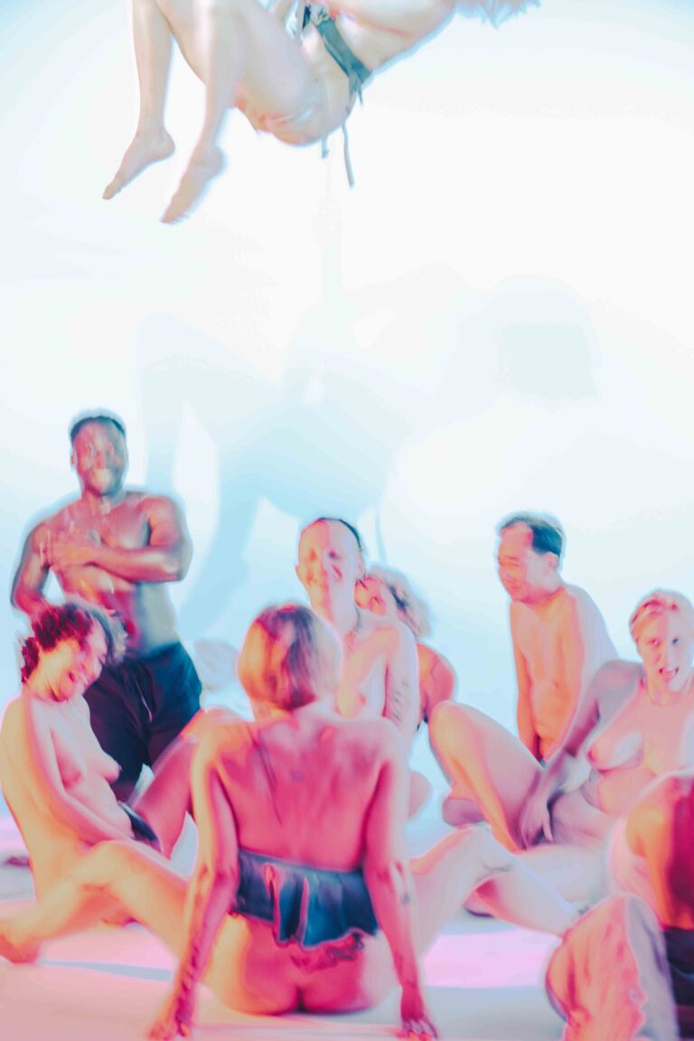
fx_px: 2429
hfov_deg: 16.3
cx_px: 347
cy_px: 520
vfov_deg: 24.2
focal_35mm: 84
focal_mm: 56
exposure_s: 1/8
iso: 250
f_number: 1.8
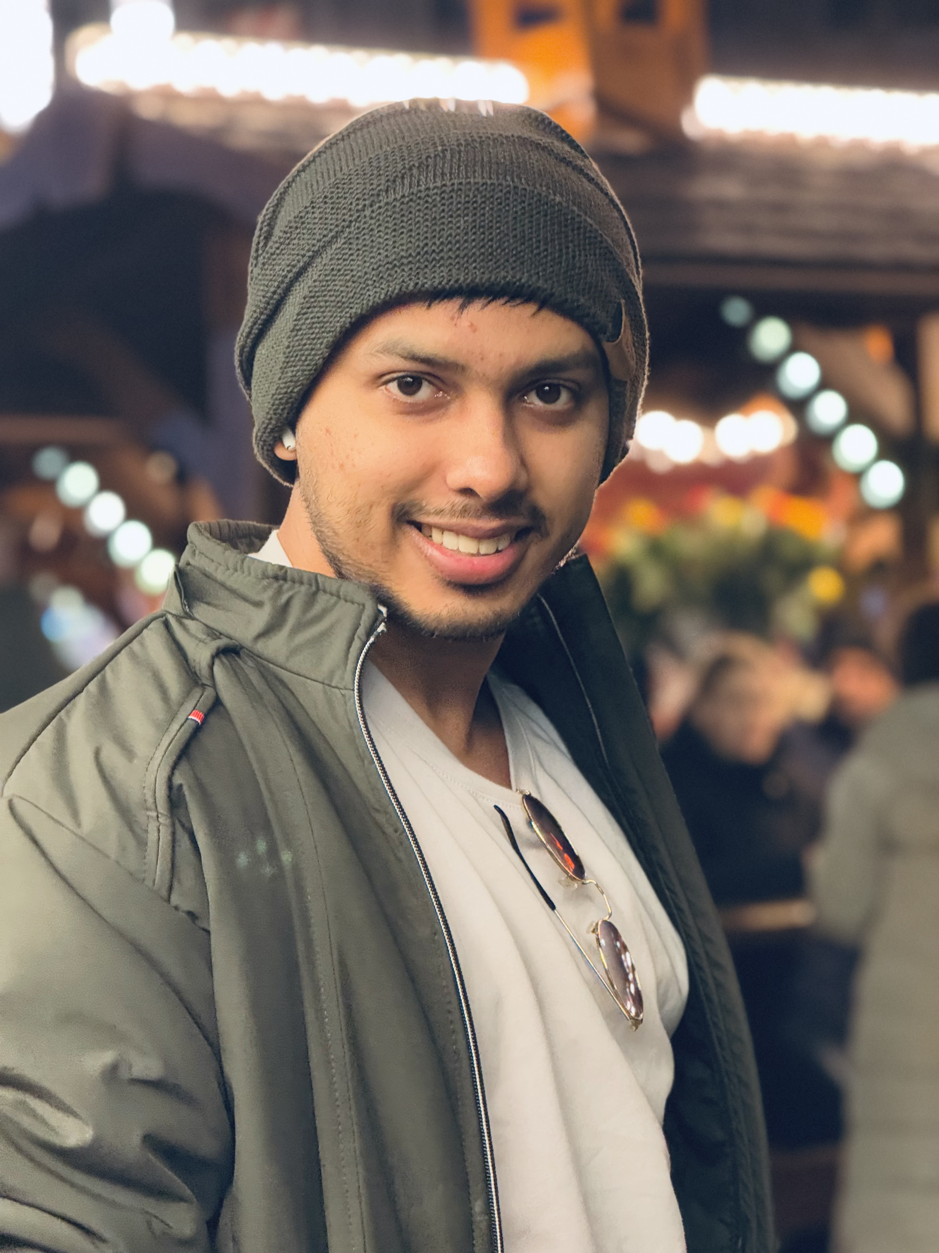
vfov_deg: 16.4
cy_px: 626
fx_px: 4340
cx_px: 470
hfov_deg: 12.3
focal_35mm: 120
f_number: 2.8
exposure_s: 1/100
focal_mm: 15.66
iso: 800
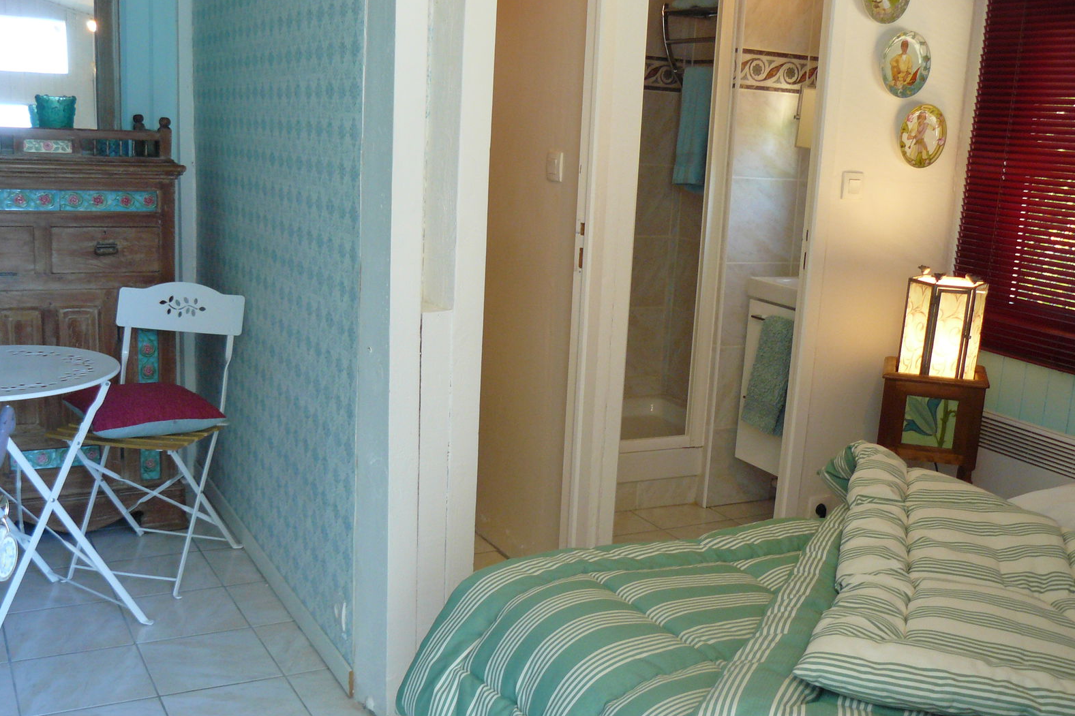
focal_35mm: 38
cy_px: 401
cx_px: 541
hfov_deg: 50.7
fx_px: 1135
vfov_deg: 35.0
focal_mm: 6
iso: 200
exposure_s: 1/25
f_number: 2.8
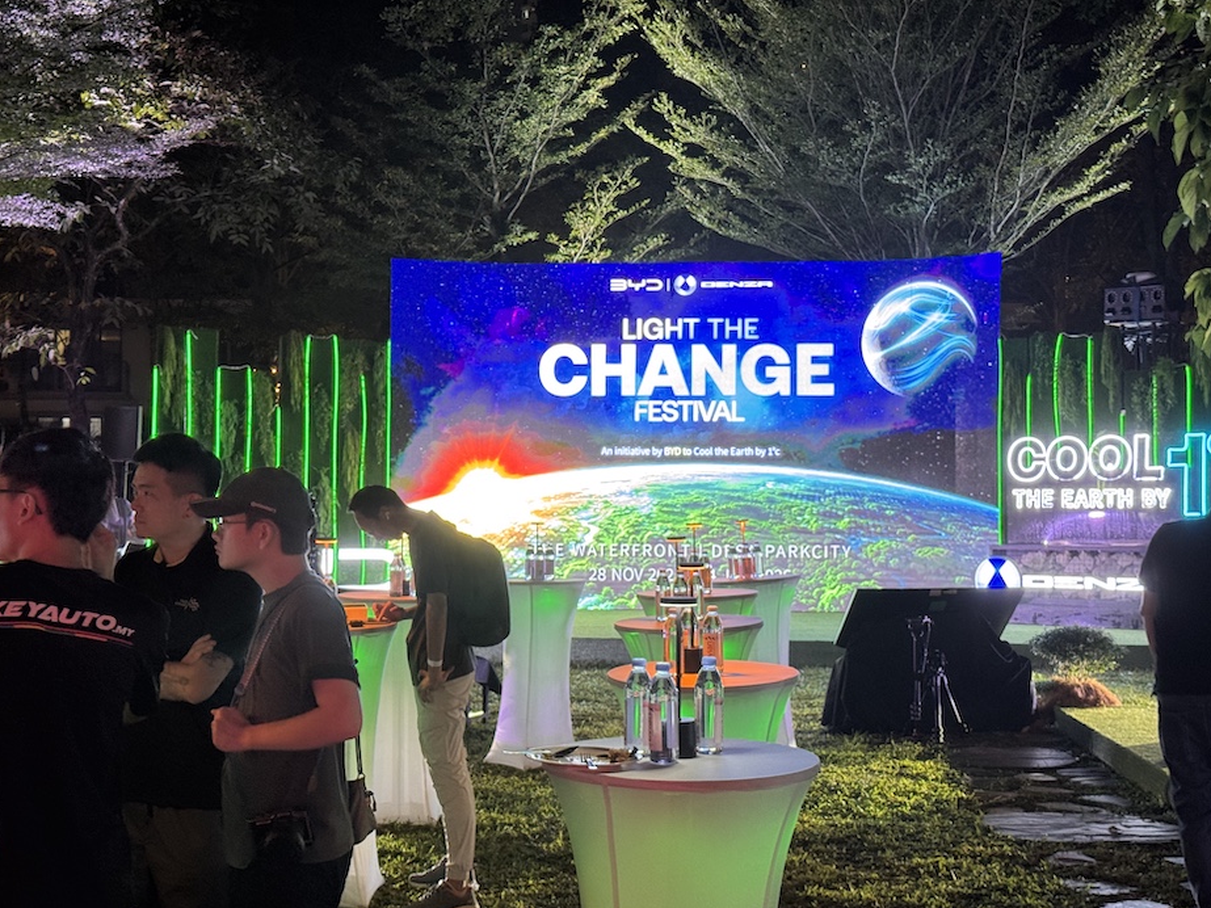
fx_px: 1819
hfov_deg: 36.8
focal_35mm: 52
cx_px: 564
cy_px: 470
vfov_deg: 28.0
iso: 200
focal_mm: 6.76
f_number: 1.78
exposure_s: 1/60
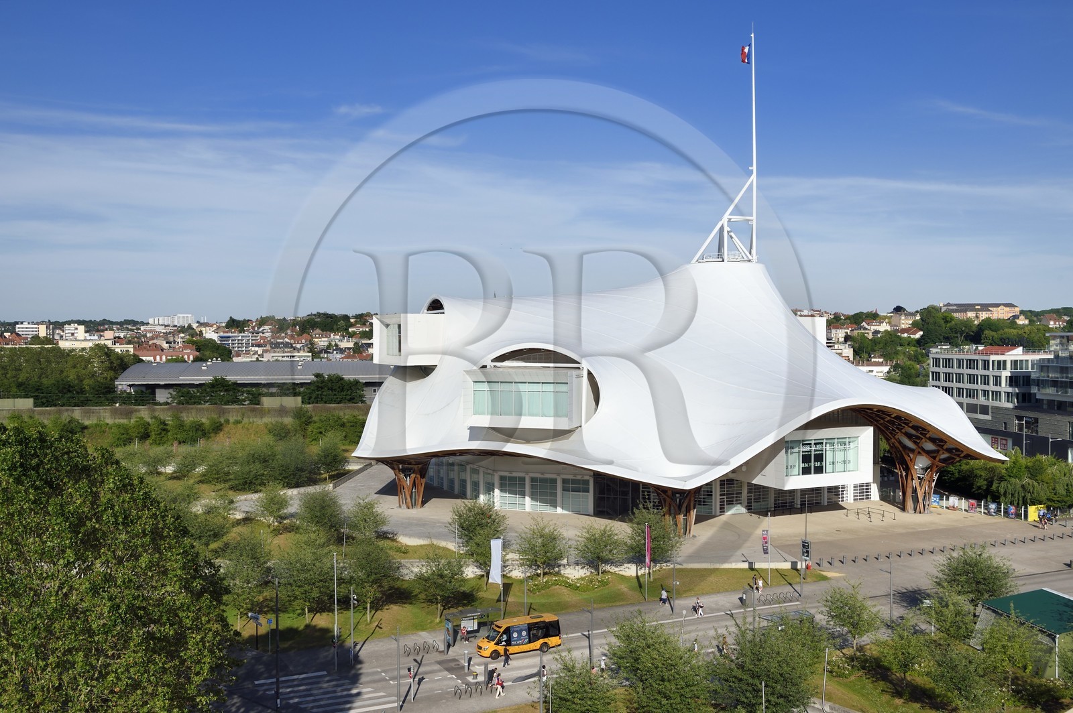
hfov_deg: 55.8
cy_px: 356
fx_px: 1013
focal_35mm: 34
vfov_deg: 38.8
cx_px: 536
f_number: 11
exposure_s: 1/500
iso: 200
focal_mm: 34
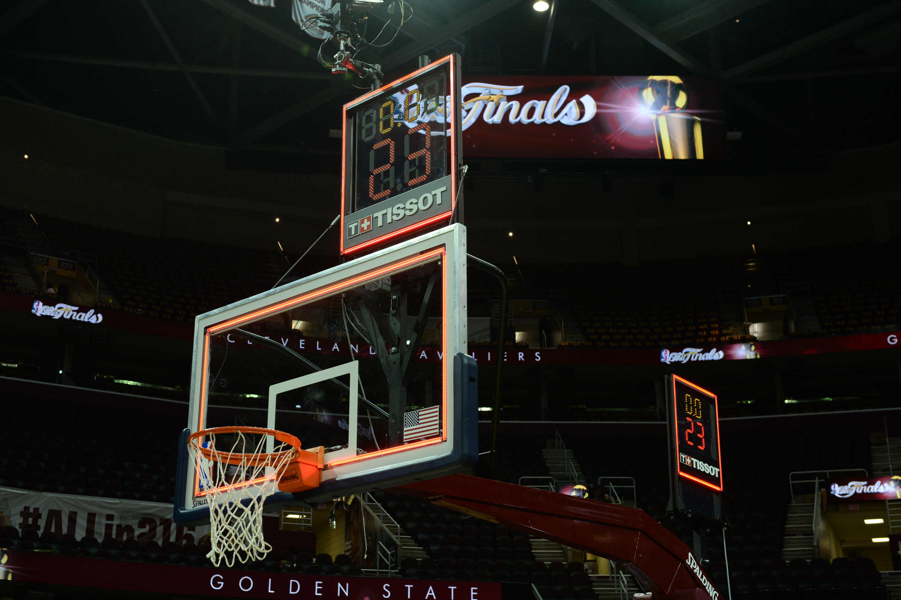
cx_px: 450
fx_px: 1251
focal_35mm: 50
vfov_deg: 27.0
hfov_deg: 39.6
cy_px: 300
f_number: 5.6
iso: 2500
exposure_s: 1/640
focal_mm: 50
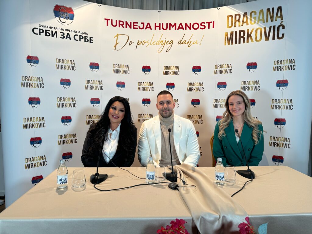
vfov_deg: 56.8
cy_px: 117
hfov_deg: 71.6
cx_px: 156
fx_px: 216
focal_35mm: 24
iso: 80
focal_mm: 6.86
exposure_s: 1/100
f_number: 1.78
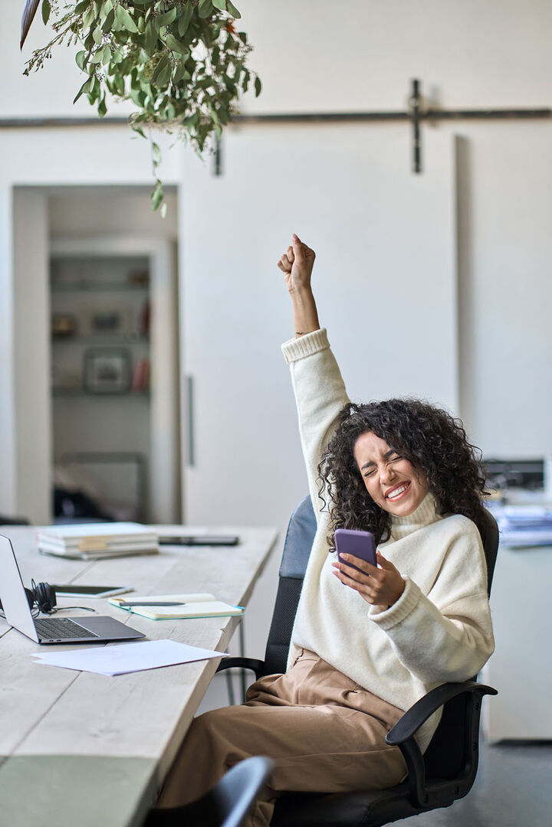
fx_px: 1955
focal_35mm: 85
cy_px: 414
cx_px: 276
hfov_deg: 16.1
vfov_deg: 23.9
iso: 800
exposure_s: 1/200
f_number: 2.2
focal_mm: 85
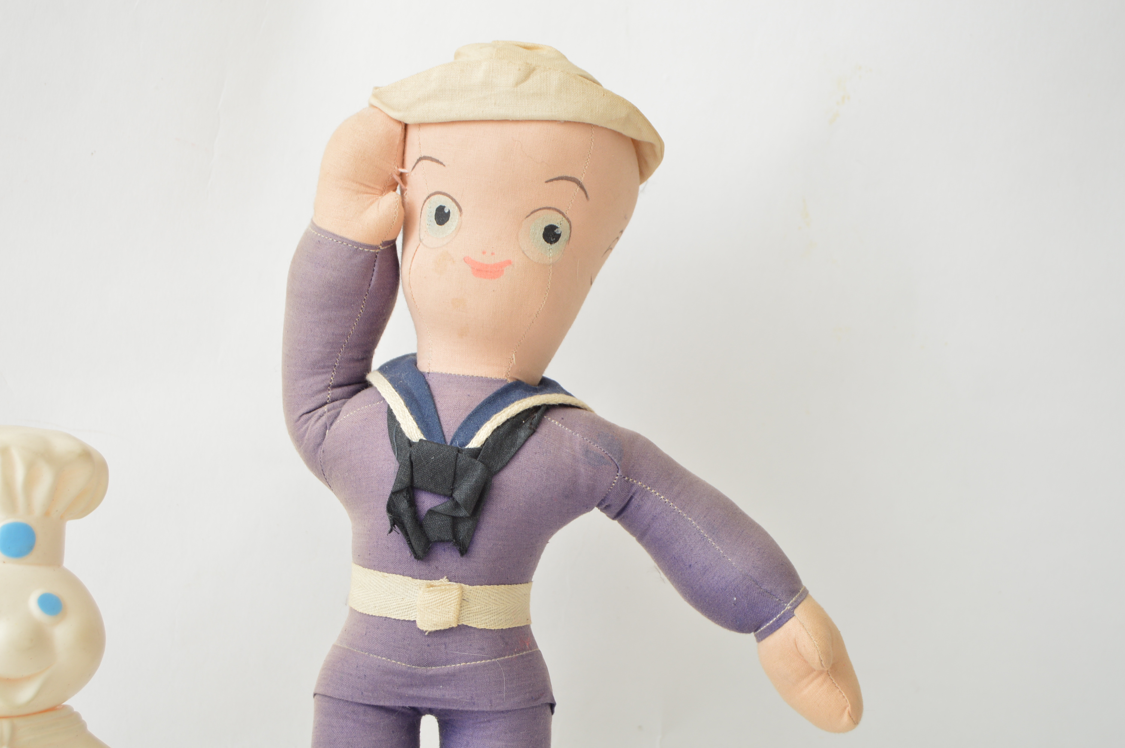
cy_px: 374
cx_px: 562
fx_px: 2576
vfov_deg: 16.5
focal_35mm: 82
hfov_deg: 24.6
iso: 200
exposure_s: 1/160
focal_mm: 55
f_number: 5.6
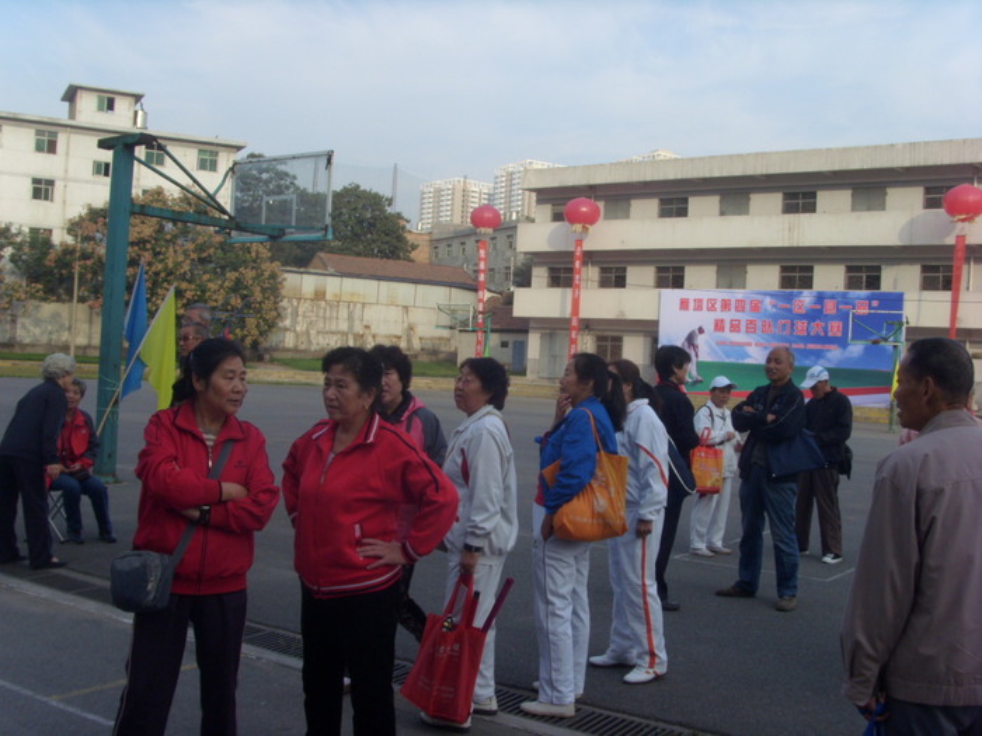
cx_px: 491
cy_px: 368
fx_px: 1021
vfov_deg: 39.7
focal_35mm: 36
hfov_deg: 51.4
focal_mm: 6
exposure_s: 1/180
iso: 80
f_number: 5.5
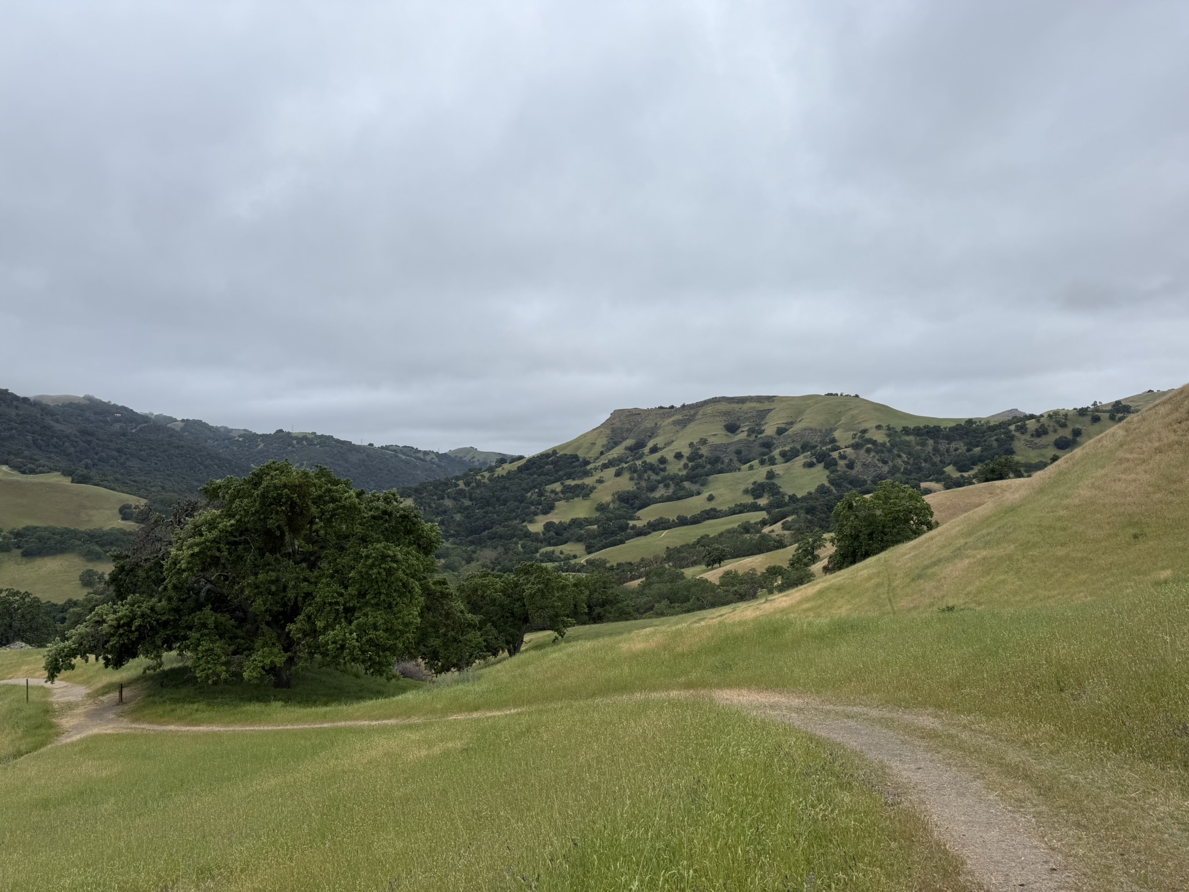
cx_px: 594
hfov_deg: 71.6
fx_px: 824
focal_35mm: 24
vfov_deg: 56.8
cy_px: 446
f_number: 1.78
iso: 80
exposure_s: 1/2611
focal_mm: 6.76
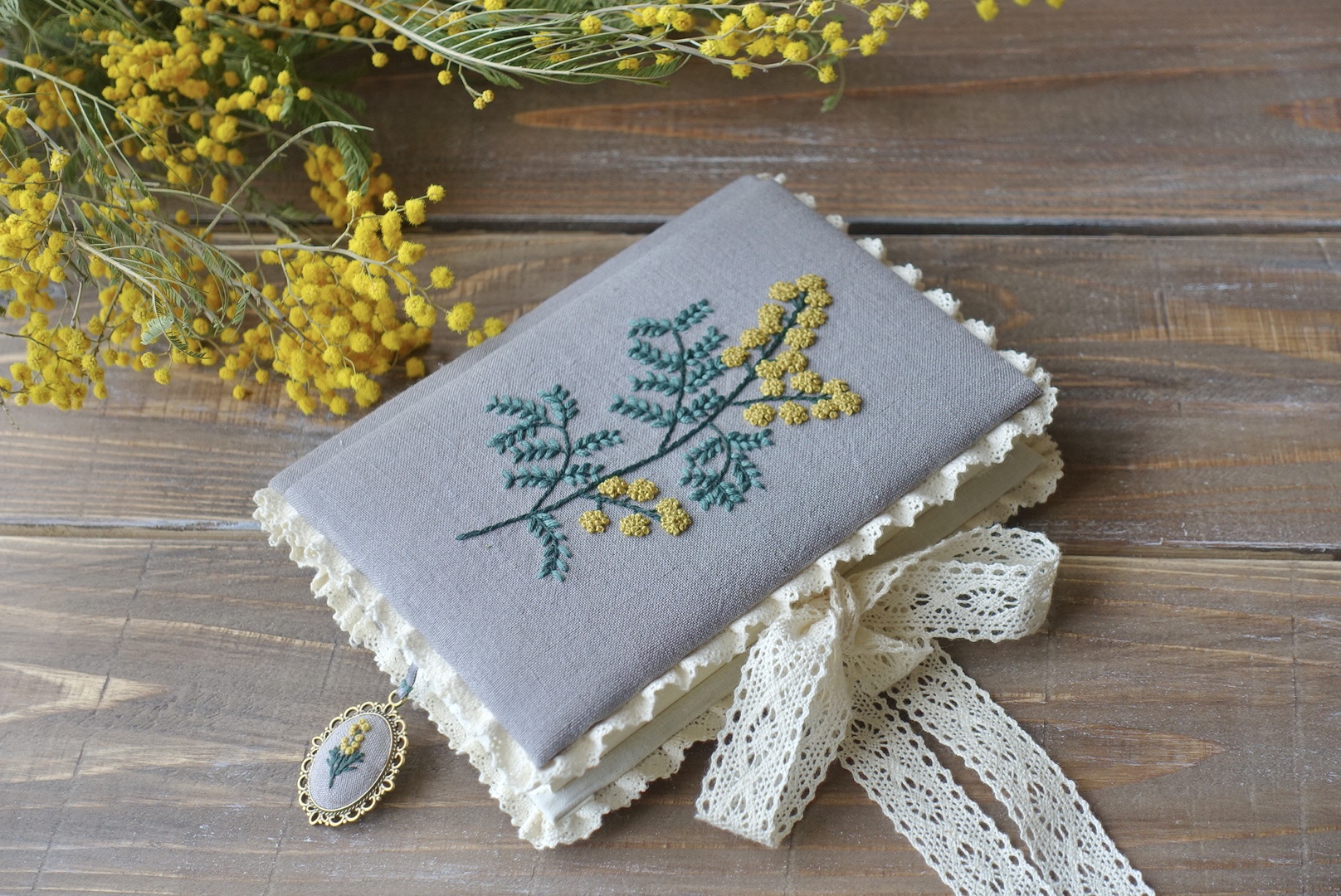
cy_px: 448
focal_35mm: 63
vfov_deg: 21.6
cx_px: 670
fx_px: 2348
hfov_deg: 31.9
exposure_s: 1/160
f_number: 3.5
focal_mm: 23.14
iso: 250
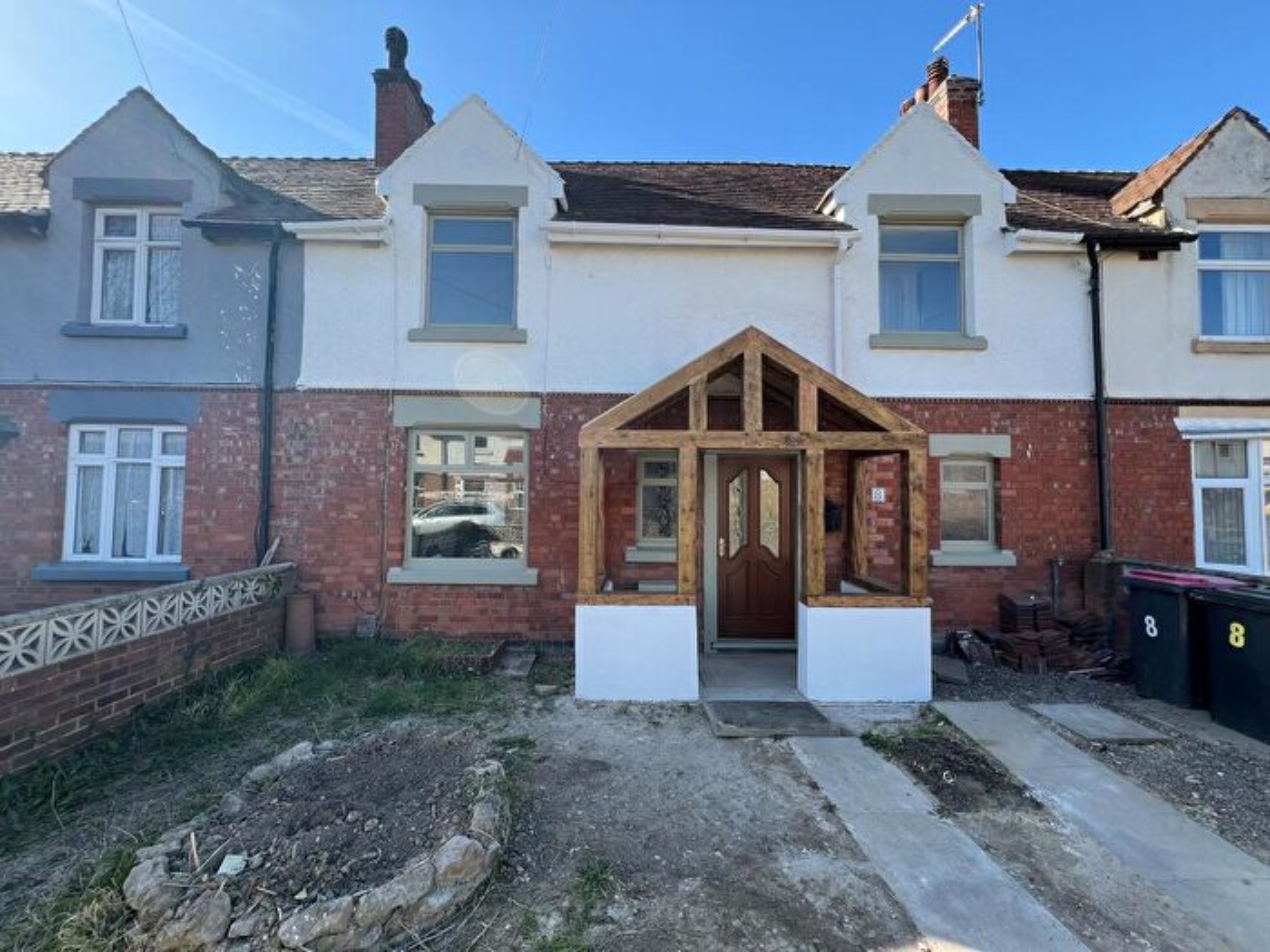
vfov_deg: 89.9
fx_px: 477
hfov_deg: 106.2
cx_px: 635
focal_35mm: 13
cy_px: 476
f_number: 1.8
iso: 32
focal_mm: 1.57
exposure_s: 1/363
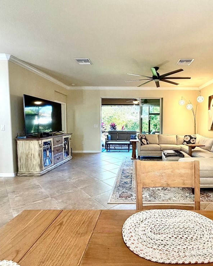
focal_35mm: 19
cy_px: 132
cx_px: 138
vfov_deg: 83.3
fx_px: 150
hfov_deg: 69.3
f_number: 2.2
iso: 320
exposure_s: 1/120
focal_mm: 2.22
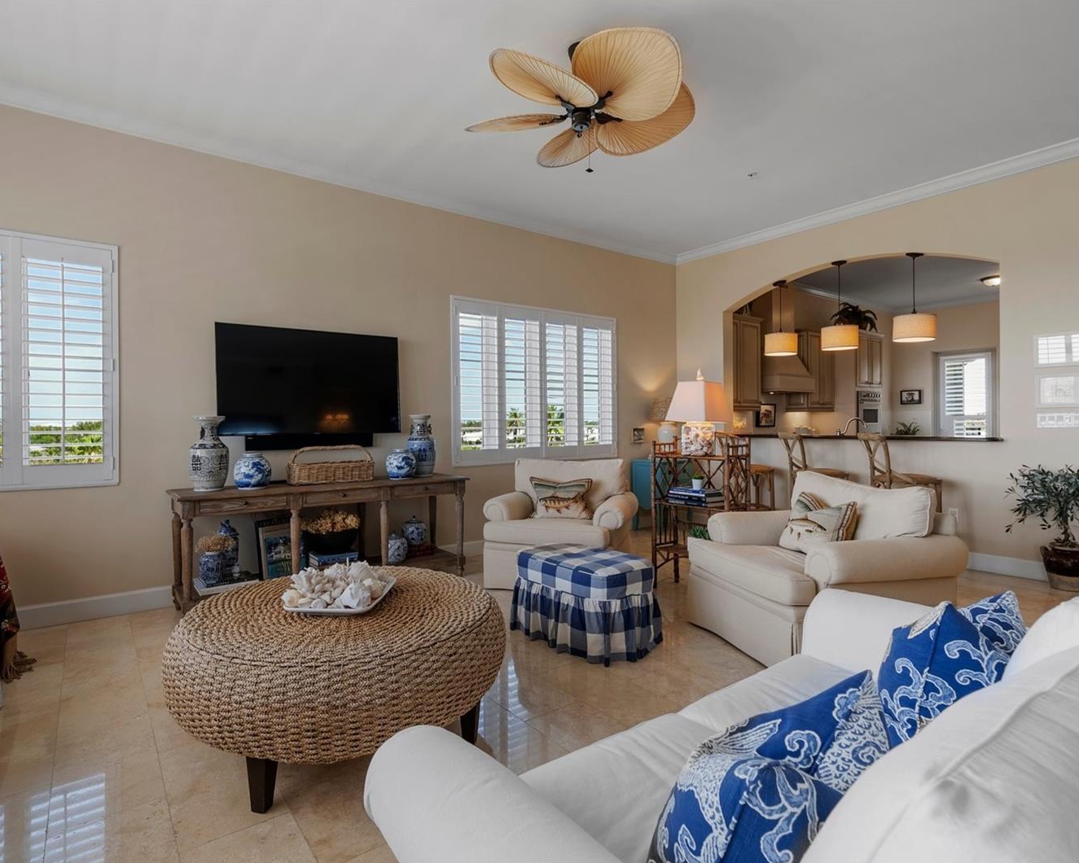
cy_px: 433
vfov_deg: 77.0
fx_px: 543
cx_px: 507
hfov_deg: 89.5
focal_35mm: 17
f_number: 9
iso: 250
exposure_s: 1/3
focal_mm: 15
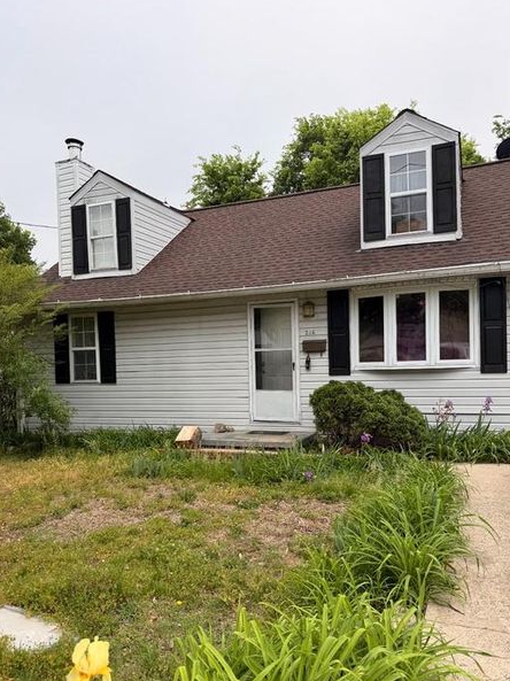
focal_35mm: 27
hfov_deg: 51.3
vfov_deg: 65.2
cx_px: 256
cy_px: 377
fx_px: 531
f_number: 1.78
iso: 80
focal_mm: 6.76
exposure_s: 1/1211
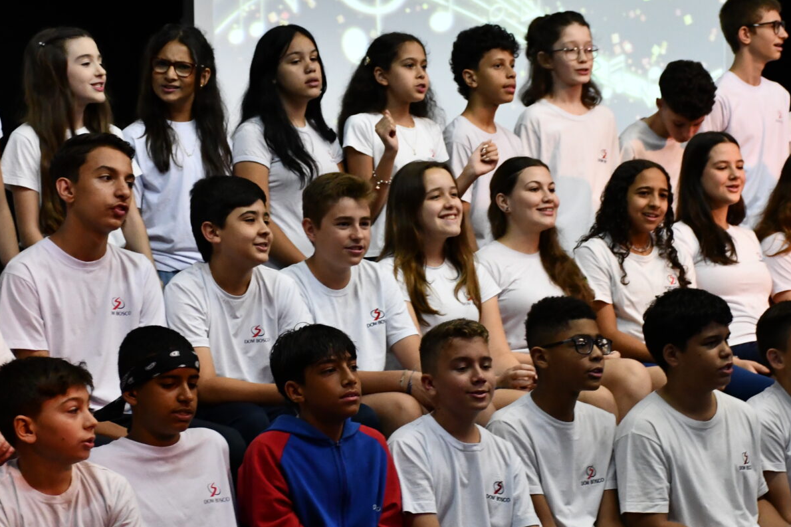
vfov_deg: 11.3
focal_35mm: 121
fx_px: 2658
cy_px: 377
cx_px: 487
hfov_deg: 16.9
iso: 3200
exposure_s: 1/100
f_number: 4.8
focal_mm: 50
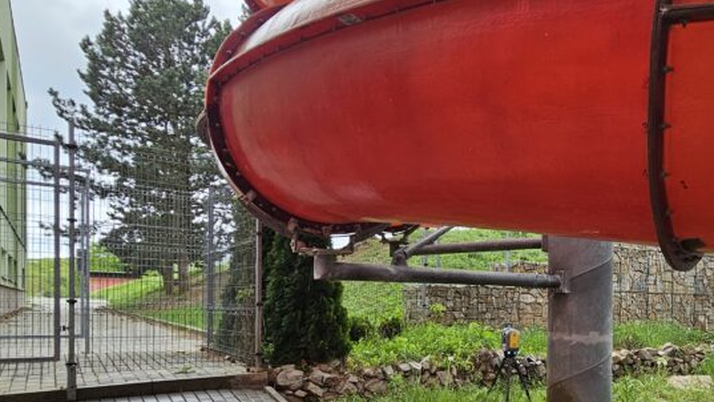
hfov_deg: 67.4
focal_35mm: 27
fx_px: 511
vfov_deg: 41.2
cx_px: 492
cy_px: 318
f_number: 2.2
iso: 50
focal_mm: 2.2
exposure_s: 1/136
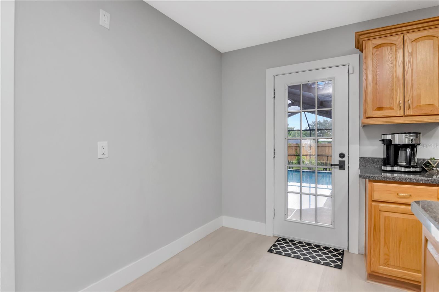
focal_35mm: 18
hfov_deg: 90.0
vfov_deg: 67.4
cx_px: 220
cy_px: 146
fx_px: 219
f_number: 7.1
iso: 800
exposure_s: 1/60
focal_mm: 12
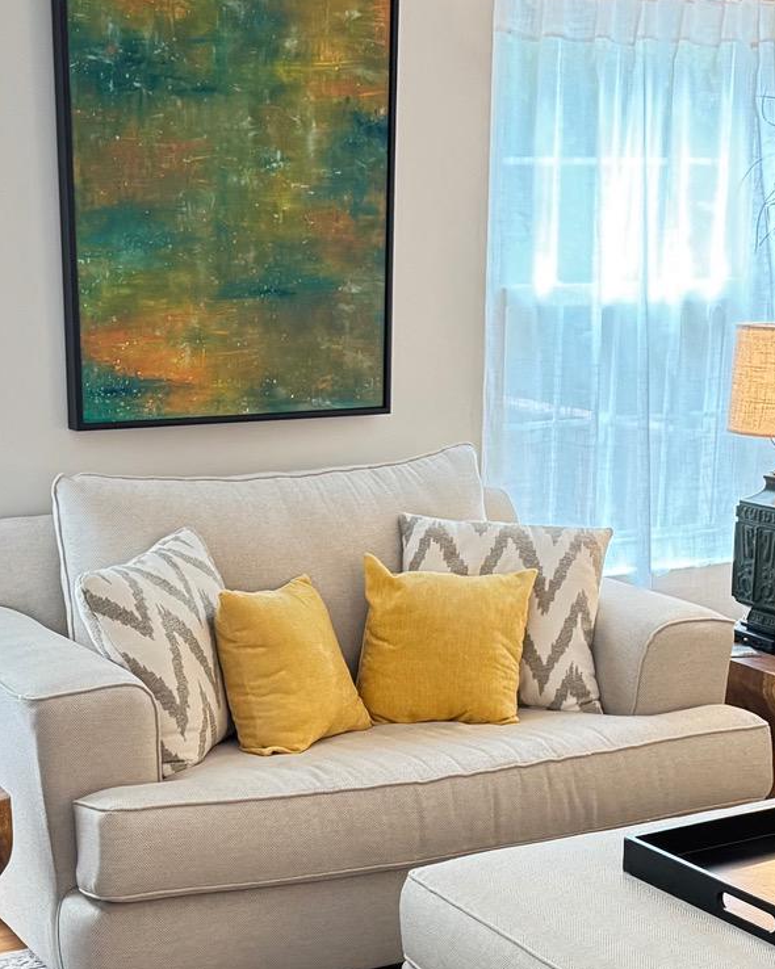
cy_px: 725
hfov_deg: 23.5
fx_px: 1864
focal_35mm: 65
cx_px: 353
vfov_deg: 28.7
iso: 500
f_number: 1.78
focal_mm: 6.76
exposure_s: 1/60
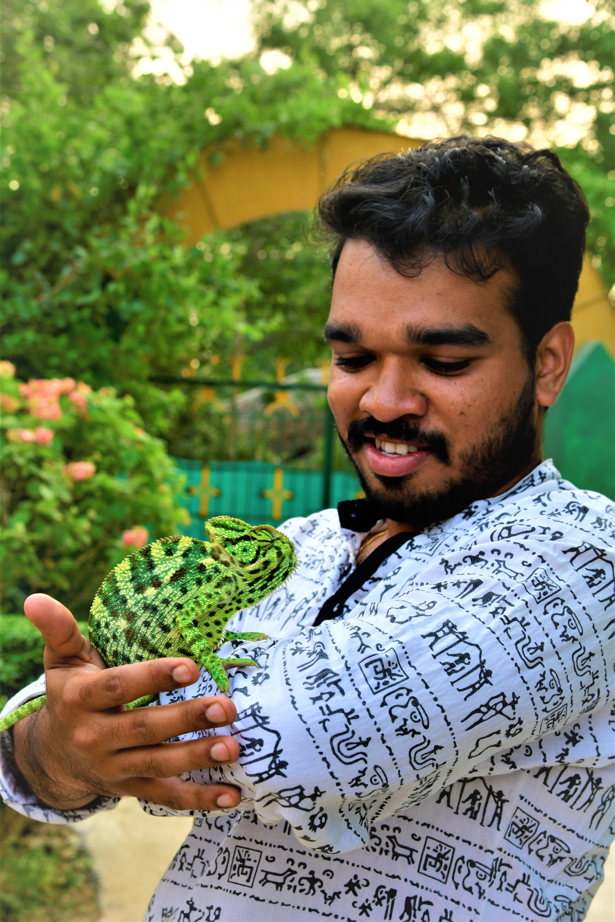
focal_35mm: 48
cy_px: 461
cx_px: 308
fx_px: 1230
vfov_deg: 41.1
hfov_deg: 28.1
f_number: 8
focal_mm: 48
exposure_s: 1/60
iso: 250
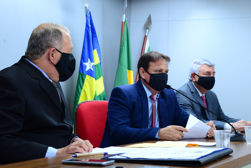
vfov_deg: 21.6
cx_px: 120
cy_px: 87
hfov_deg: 31.9
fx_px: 439
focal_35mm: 63
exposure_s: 1/60
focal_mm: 58
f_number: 5.6
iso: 2000
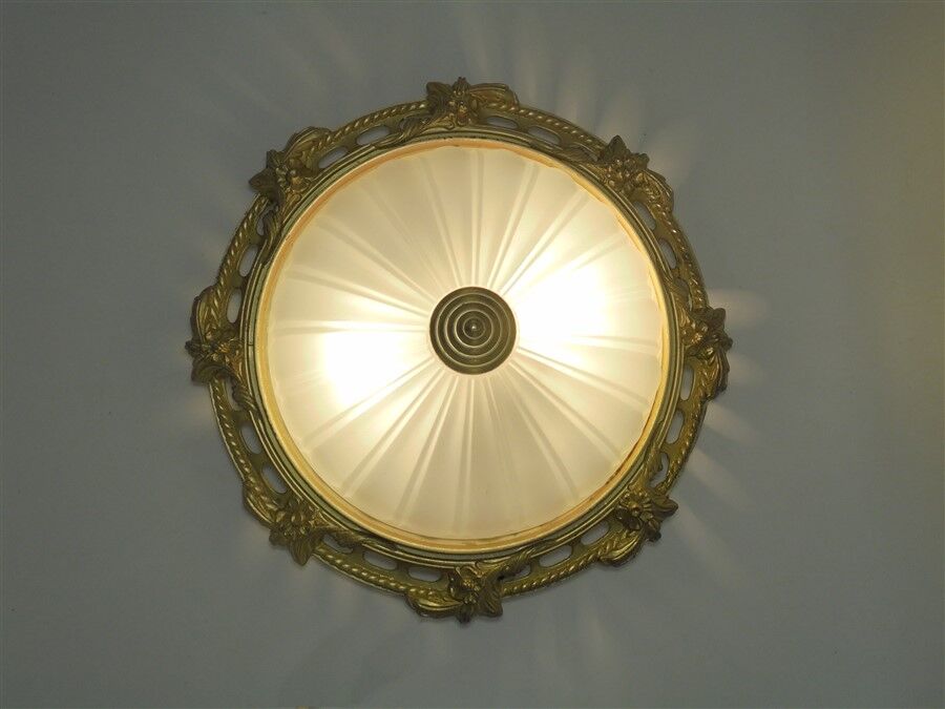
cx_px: 472
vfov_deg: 37.7
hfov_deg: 49.0
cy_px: 354
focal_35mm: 38
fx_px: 1037
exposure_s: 1/250
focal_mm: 6.9
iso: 100
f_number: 4.2
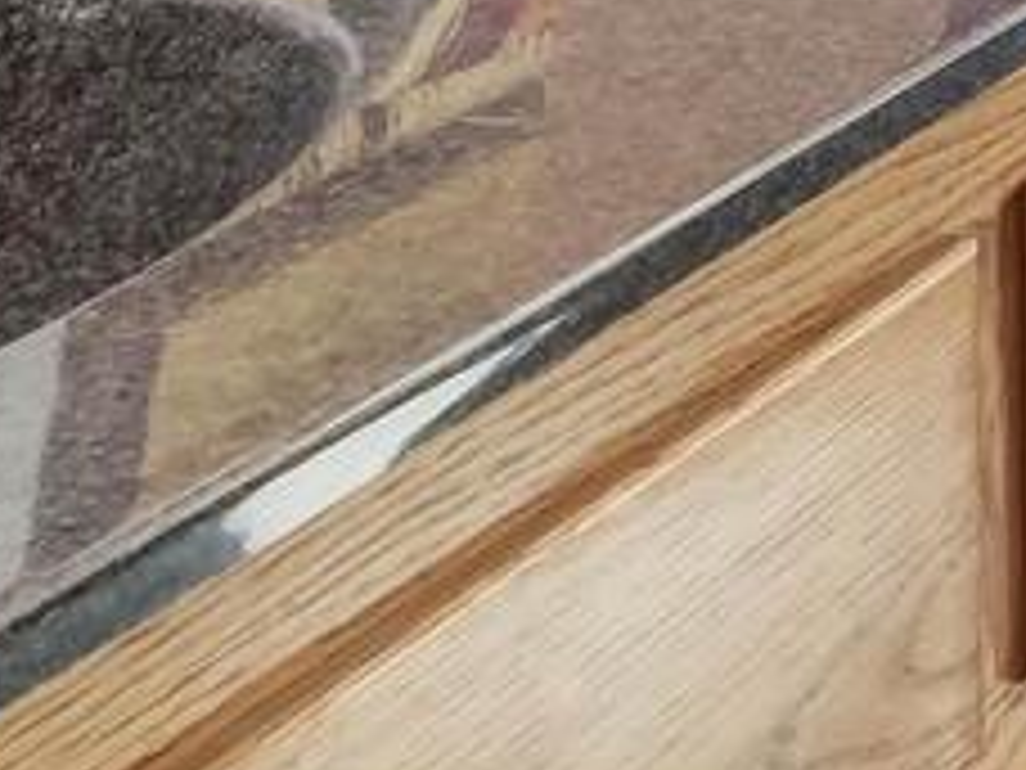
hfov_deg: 13.0
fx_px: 2994
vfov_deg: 12.5
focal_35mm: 101
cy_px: -878
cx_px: 2668
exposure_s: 1/60
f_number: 8
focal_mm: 8
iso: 800
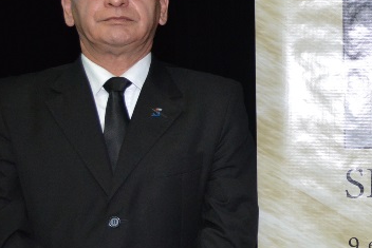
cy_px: 176
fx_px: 992
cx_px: 484
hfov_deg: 19.6
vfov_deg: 14.2
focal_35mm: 96
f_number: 4
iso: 1100
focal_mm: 22
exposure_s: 1/60
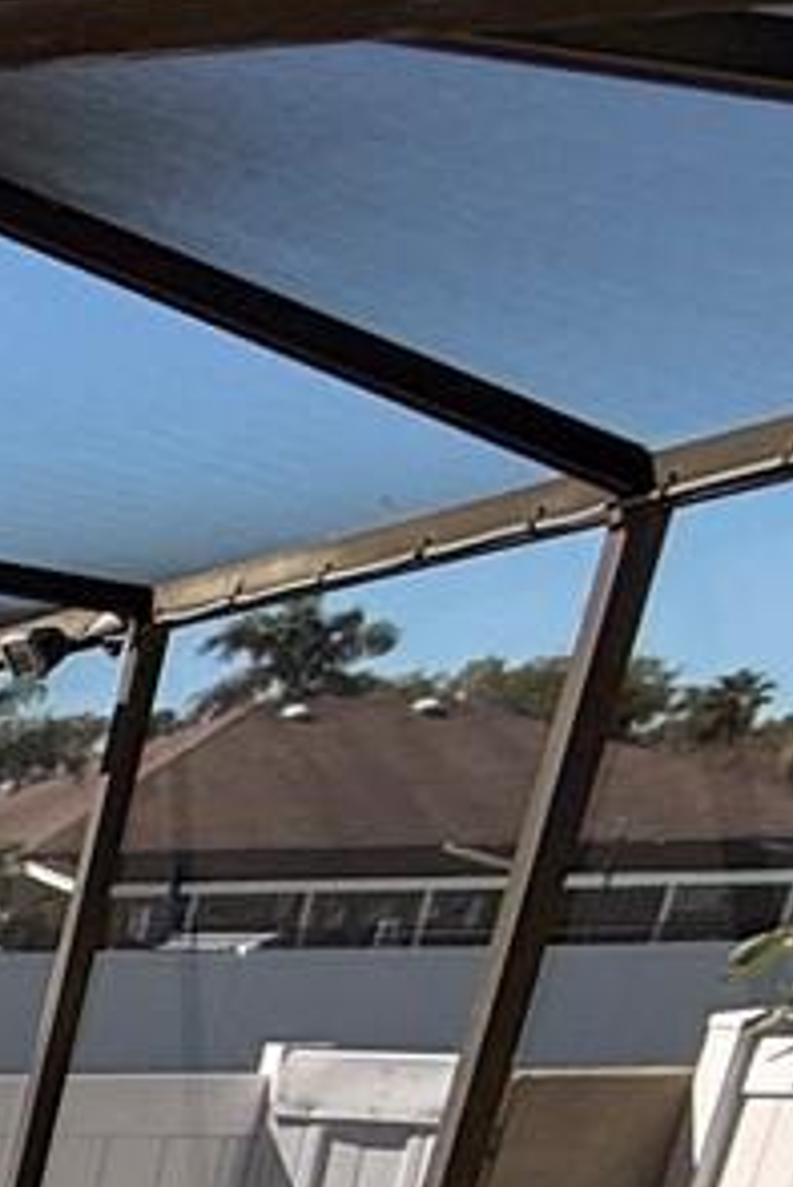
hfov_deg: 10.3
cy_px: 1911
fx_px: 2607
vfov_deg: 20.7
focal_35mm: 79
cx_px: -1783
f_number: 2.2
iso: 50
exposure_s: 1/2237
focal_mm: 2.22
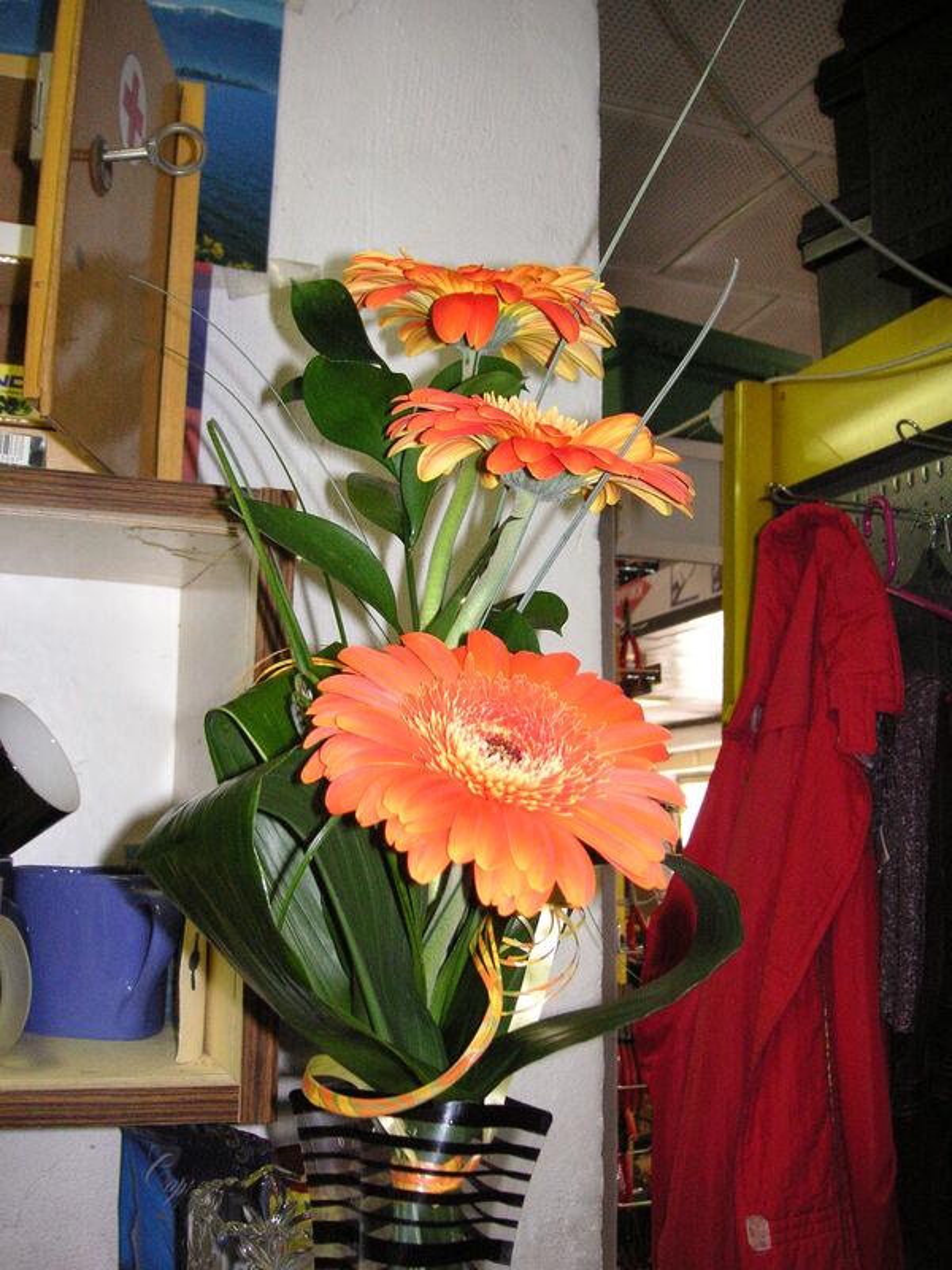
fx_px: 1357
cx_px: 476
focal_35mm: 37
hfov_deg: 38.7
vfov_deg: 50.1
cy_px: 635
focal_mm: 6.1
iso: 160
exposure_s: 1/45
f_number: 2.8
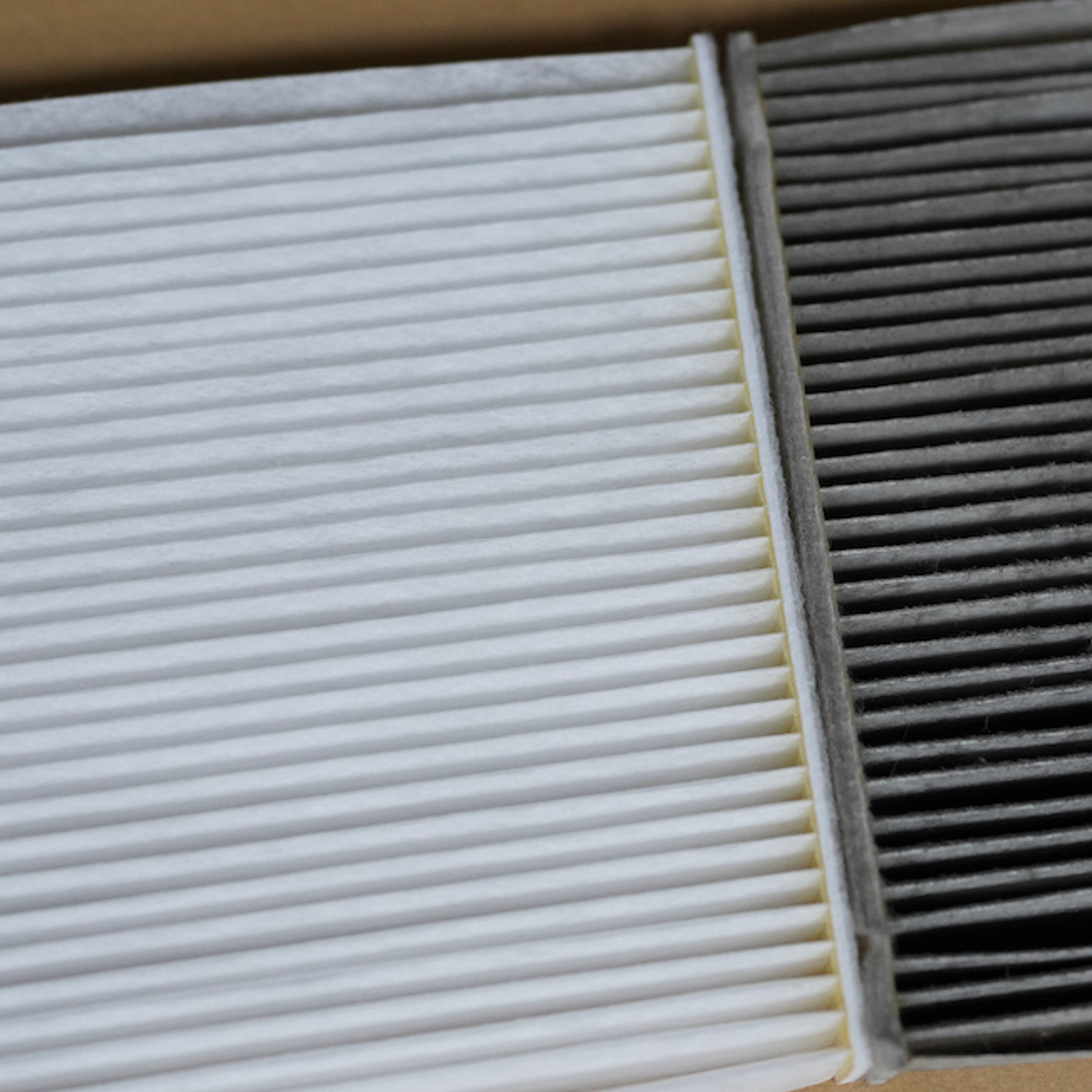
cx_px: 788
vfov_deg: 26.9
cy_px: 550
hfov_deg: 26.6
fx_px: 2284
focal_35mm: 64
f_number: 2
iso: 1600
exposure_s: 1/2000
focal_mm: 35
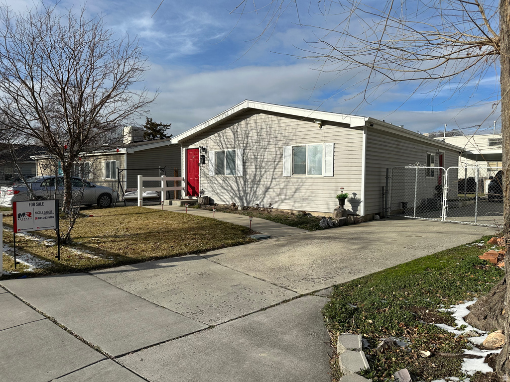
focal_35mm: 24
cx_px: 255
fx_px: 354
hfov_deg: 71.6
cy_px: 191
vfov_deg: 56.8
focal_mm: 6.86
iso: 80
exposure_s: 1/6623
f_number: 1.78
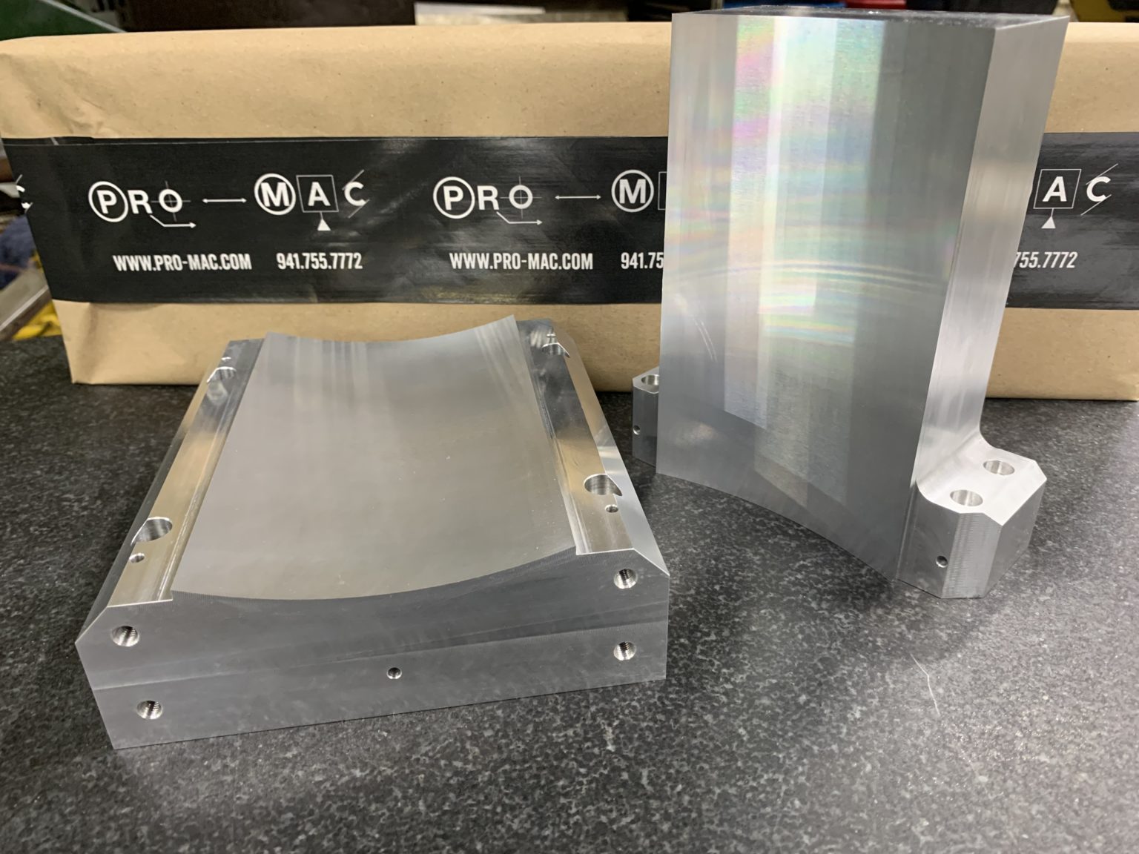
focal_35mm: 26
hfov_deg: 67.3
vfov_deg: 53.1
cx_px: 570
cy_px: 427
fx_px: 856
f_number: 1.8
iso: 250
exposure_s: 1/60
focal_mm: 4.25
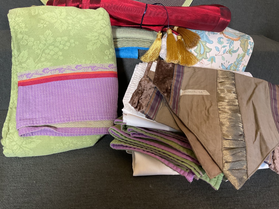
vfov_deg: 48.2
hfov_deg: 61.7
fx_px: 234
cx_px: 140
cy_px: 104
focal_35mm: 29
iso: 125
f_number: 1.8
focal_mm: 3
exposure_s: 1/50
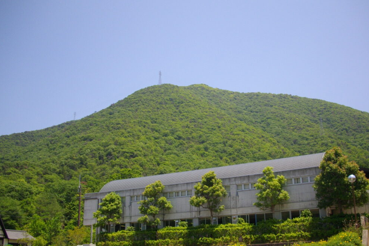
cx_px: 191
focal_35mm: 40
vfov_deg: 33.4
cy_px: 132
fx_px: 410
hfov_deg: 48.4
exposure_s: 1/320
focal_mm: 6.2
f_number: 5.6
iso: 100
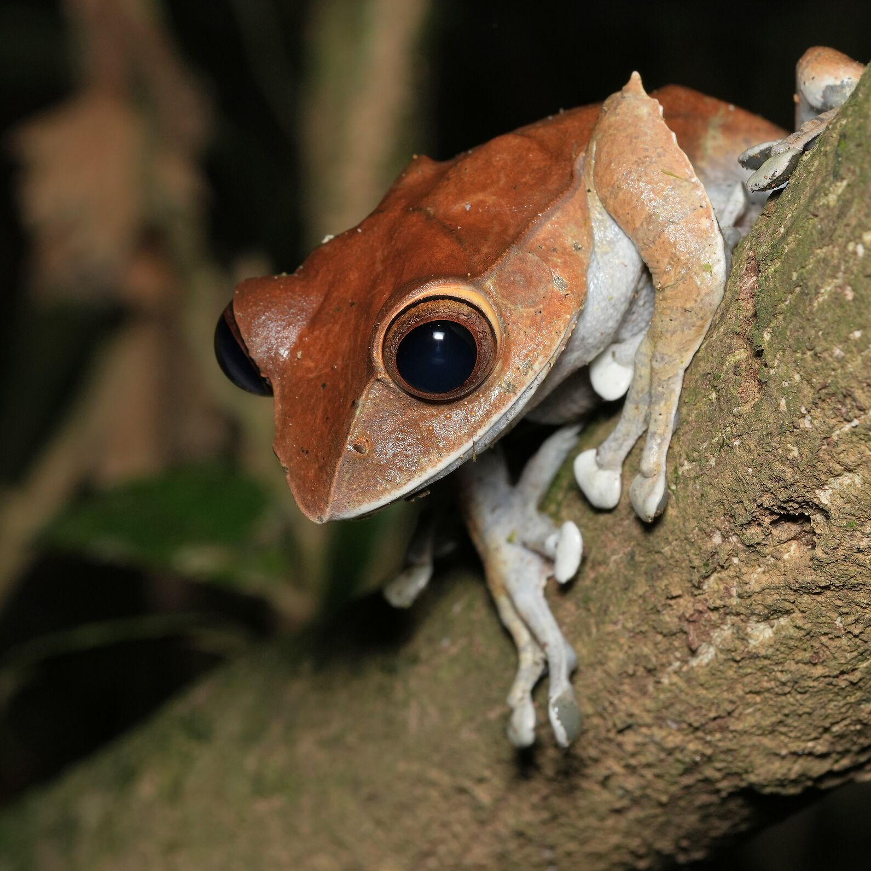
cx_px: 421
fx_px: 4925
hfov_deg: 10.1
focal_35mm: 173
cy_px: 434
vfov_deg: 10.1
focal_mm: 90
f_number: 10
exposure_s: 1/160
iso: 400
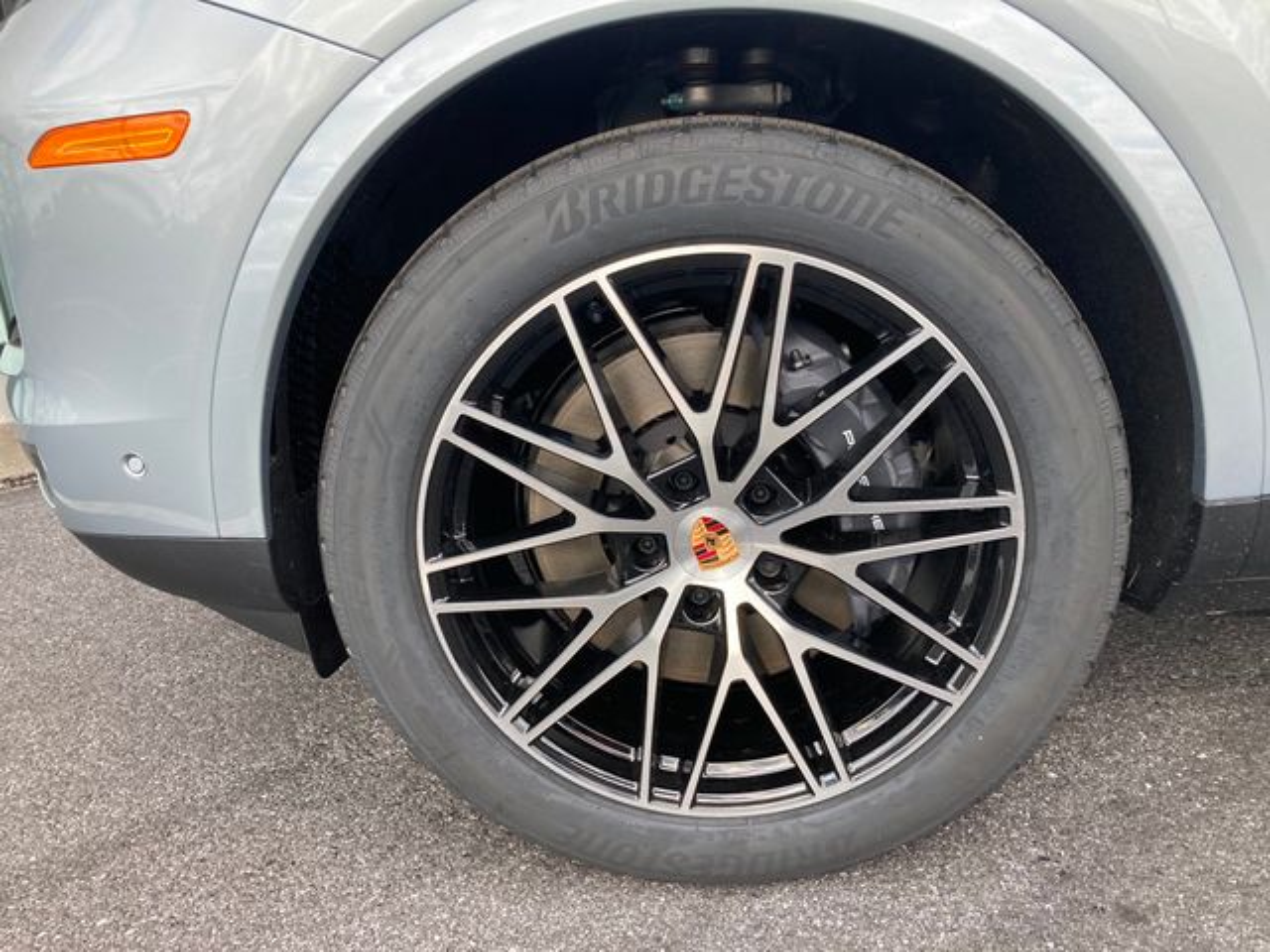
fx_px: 1027
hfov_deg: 63.4
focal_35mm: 28
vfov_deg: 49.7
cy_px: 476
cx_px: 635
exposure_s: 1/211
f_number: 1.8
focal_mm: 3.99
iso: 20
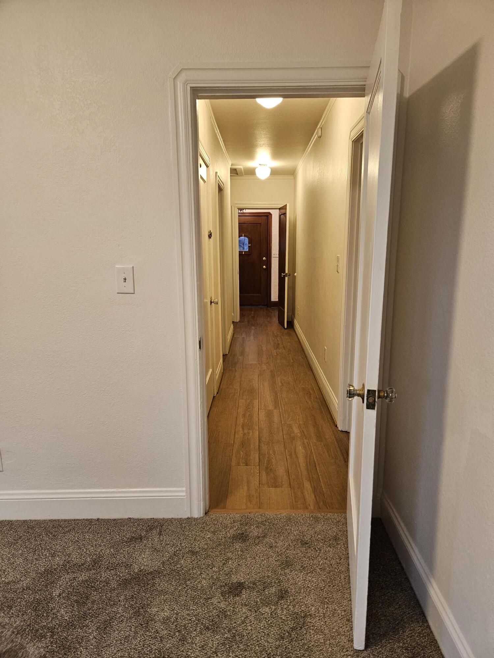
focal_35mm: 23
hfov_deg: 58.9
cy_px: 329
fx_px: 438
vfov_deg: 73.9
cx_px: 247
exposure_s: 1/120
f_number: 1.8
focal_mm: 5.4
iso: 400
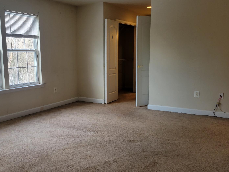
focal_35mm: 38
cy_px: 86
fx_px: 251
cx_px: 77
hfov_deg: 48.2
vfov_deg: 37.7
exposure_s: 1/120
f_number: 1.8
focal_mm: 5.4
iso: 80
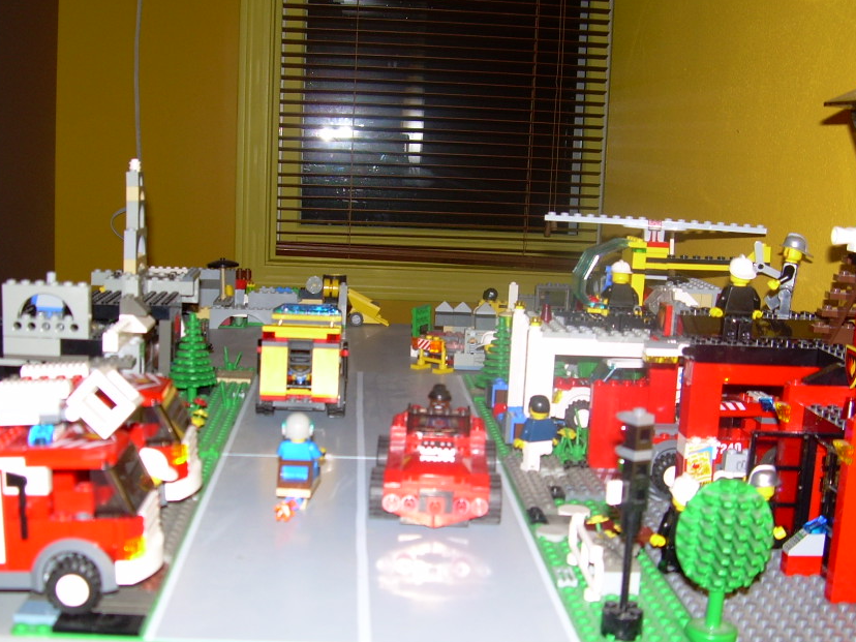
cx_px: 367
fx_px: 1162
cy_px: 318
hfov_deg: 40.3
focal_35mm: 47
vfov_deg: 30.9
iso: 50
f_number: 2.8
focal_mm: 6.3
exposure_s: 1/60
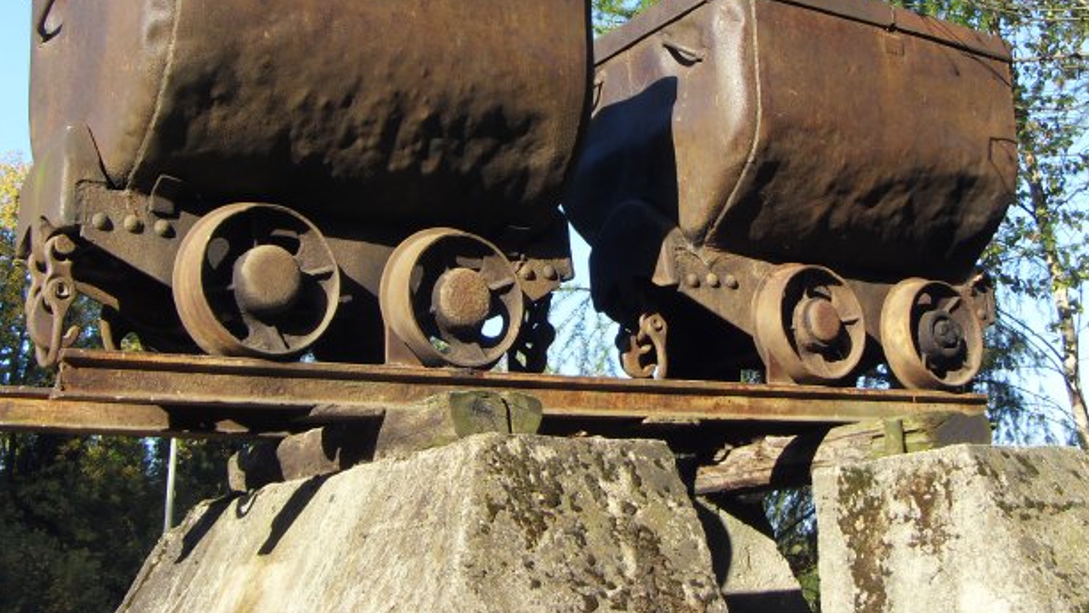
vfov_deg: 22.9
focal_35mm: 52
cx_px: 545
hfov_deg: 39.9
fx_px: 1502
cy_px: 165
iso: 80
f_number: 3.5
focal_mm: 6.6
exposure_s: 1/250
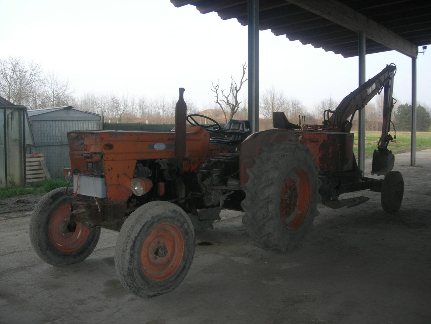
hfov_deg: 49.0
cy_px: 162
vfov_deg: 37.7
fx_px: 473
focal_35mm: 38
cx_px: 216
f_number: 2.8
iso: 78
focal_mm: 7.8
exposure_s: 1/238
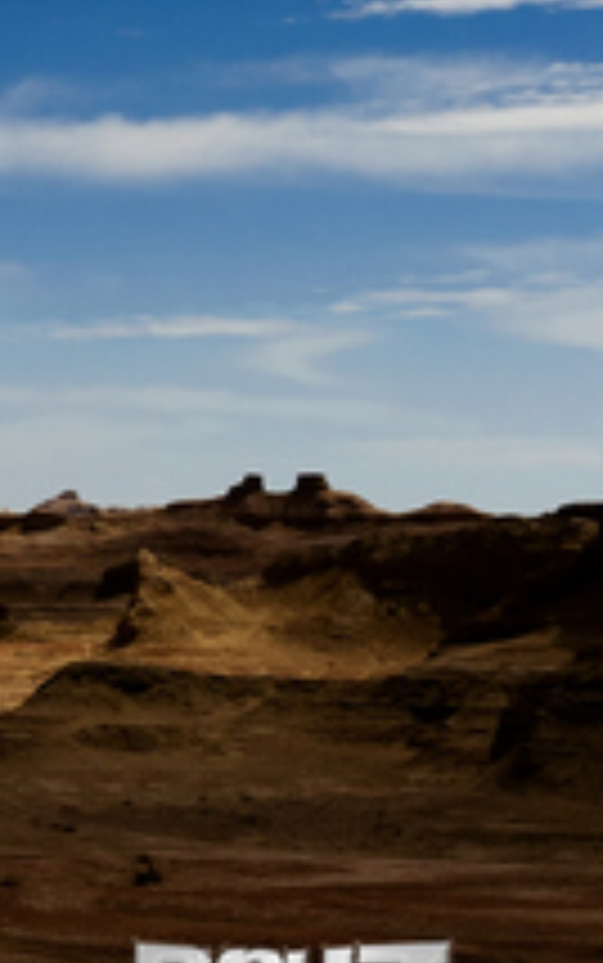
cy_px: 22
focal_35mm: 122
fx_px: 3204
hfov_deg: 8.9
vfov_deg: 16.8
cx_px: -1170
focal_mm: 32
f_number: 10
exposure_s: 1/1600
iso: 200
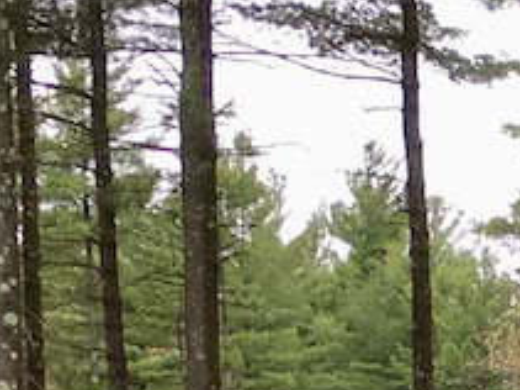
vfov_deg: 8.1
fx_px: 2642
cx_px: 1040
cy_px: 760
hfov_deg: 10.4
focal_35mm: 176
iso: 25
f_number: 2.2
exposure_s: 1/354
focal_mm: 4.15
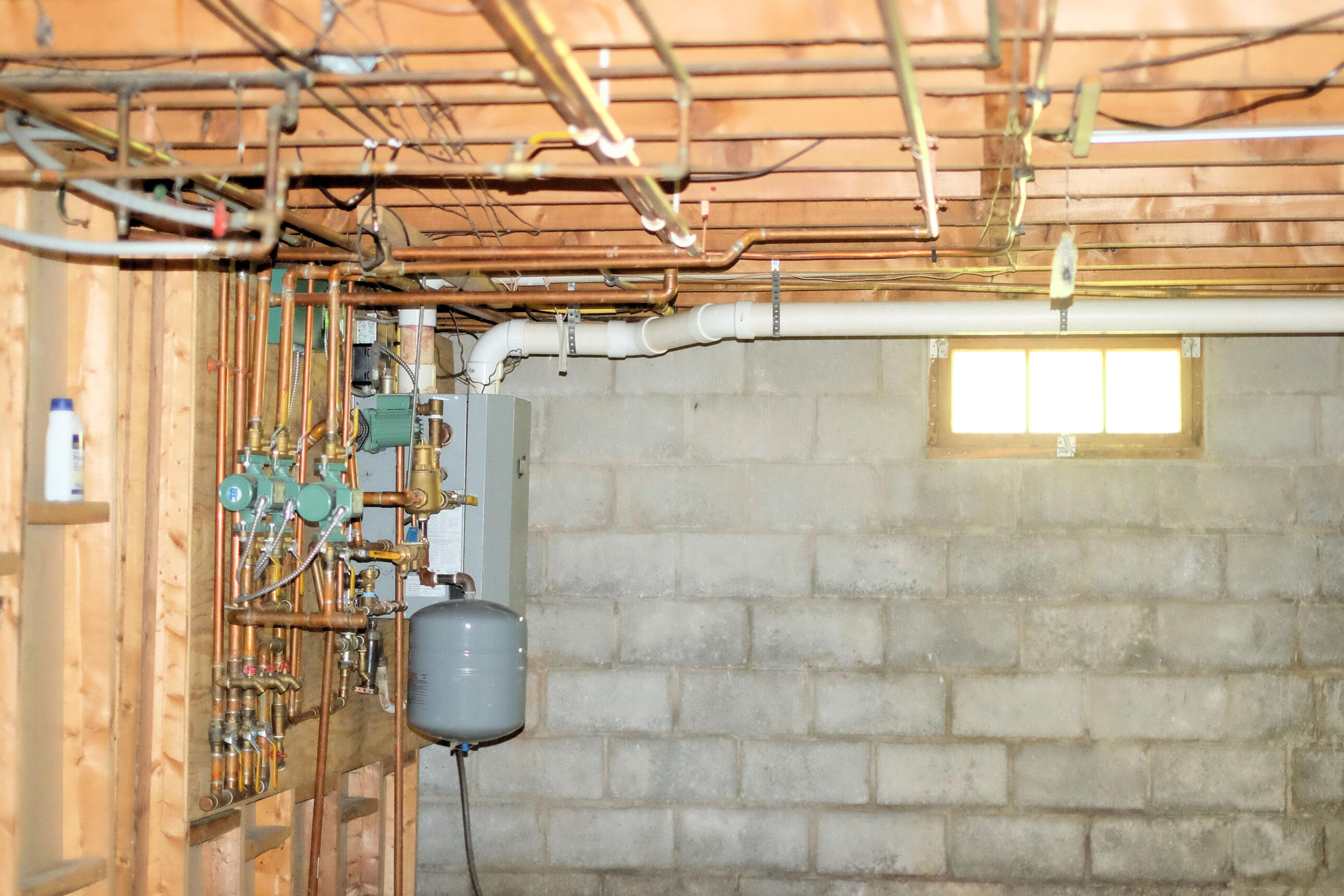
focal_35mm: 62
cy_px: 424
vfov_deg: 21.9
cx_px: 693
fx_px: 2314
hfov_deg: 32.4
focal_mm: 35
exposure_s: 1/18
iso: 3200
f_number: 1.4
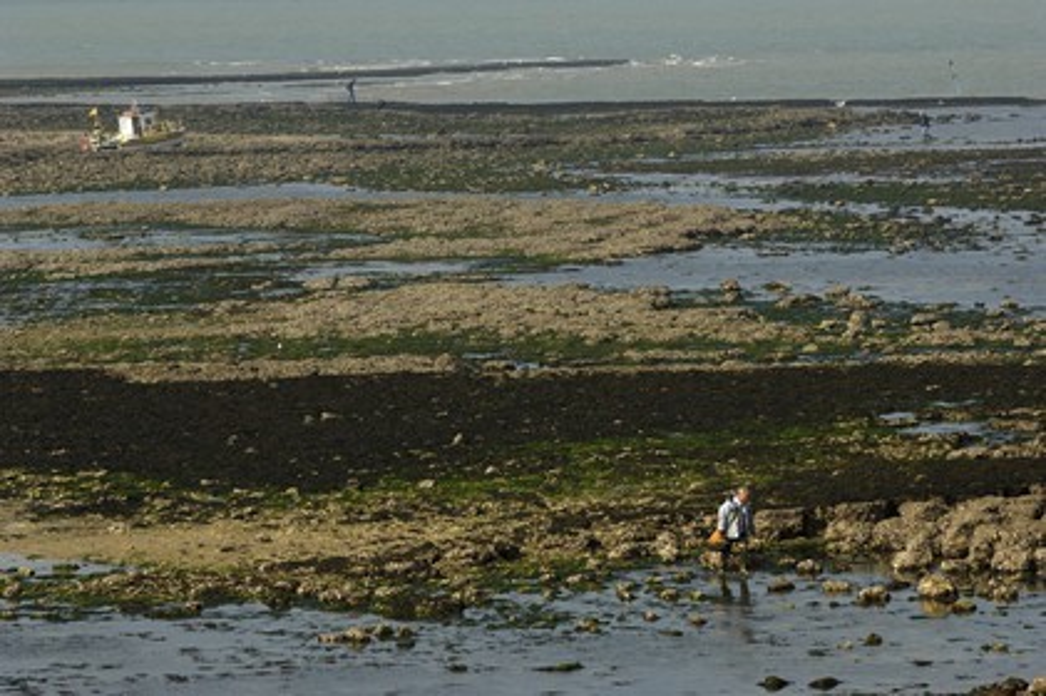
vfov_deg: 5.2
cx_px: 523
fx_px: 7621
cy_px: 348
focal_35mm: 262
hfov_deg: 7.9
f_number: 7.6
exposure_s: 1/160
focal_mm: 175
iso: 100
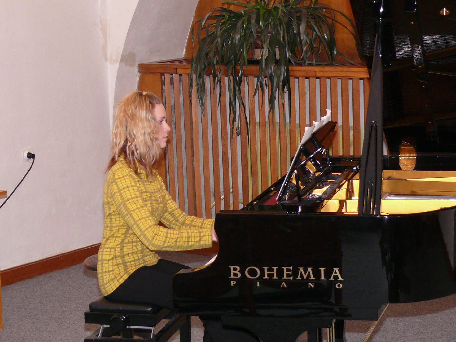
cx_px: 228
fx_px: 1278
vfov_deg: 15.2
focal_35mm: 97
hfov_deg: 20.2
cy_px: 171
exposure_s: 1/30
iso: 200
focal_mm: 13
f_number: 3.2
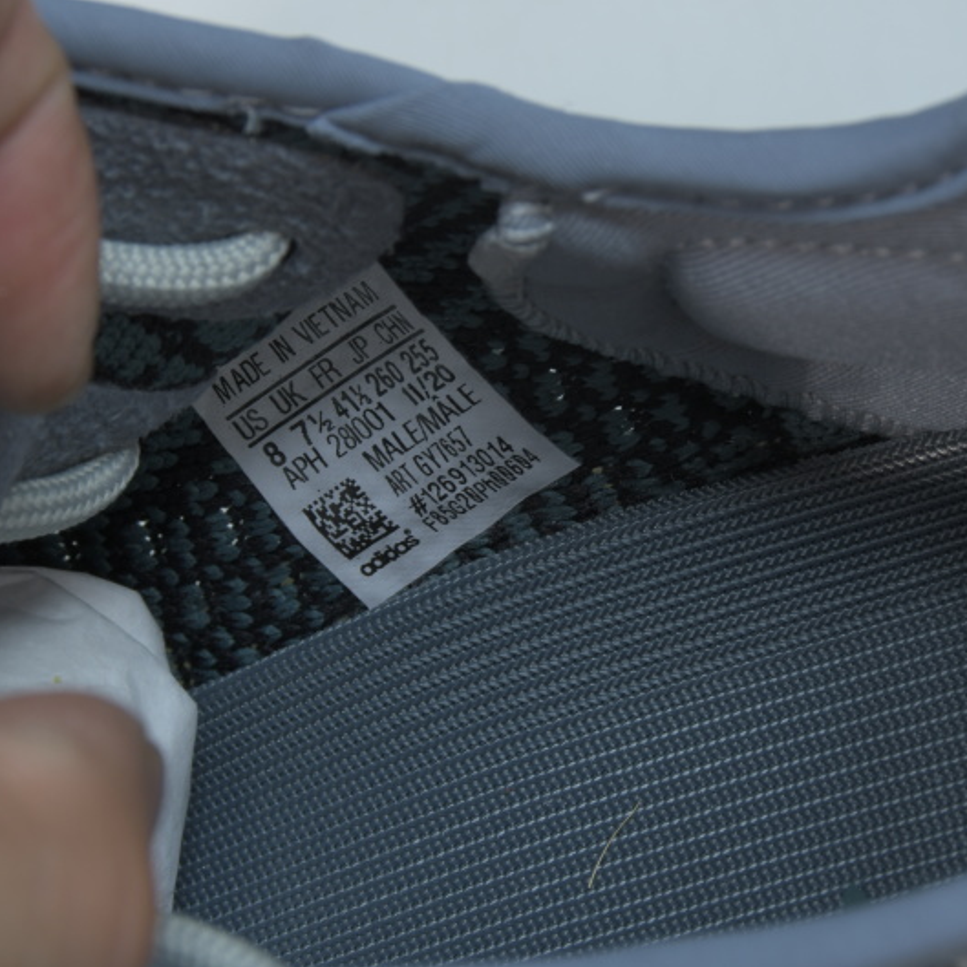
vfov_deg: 8.1
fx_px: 6827
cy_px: 485
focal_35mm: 216
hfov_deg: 8.1
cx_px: 709
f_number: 13
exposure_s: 1/250
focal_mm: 112
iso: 200
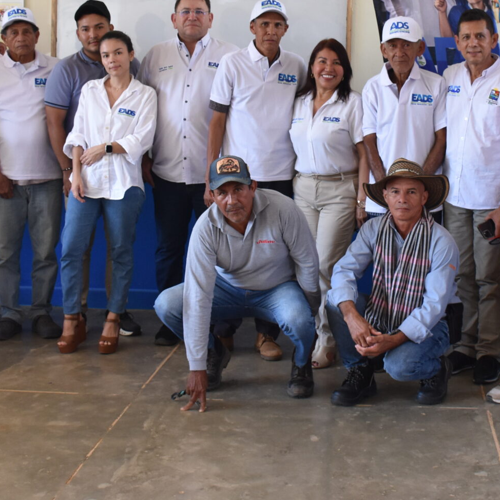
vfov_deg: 25.5
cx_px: 318
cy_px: 145
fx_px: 1095
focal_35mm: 67
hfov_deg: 25.6
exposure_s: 1/100
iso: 800
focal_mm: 20
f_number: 5
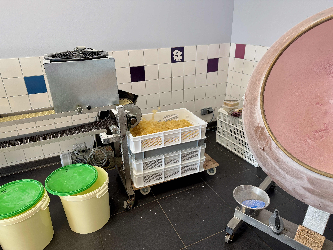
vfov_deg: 56.8
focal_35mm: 24
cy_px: 125
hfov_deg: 71.6
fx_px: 231
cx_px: 166
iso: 125
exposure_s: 1/121
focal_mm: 6.76
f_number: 1.78
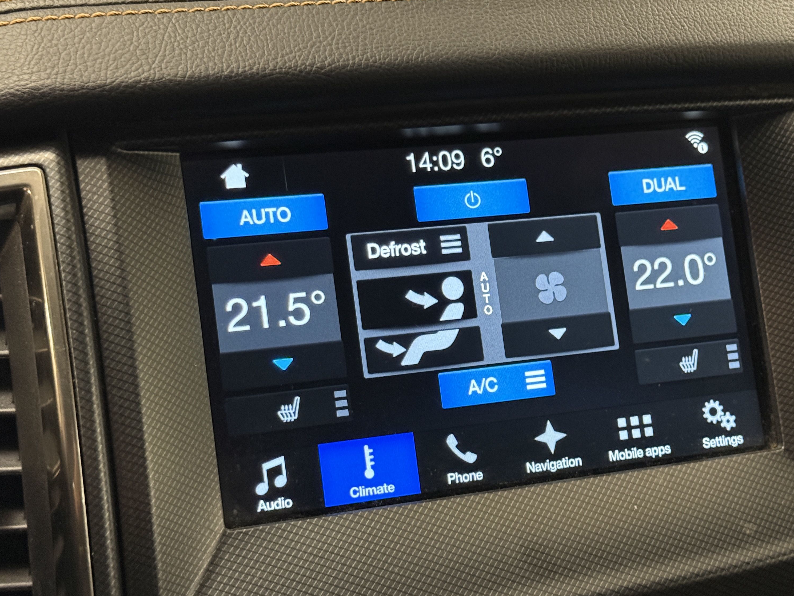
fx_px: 1491
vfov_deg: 22.6
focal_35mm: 65
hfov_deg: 29.7
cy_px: 308
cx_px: 476
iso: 400
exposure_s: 1/25
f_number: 1.78
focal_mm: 6.76
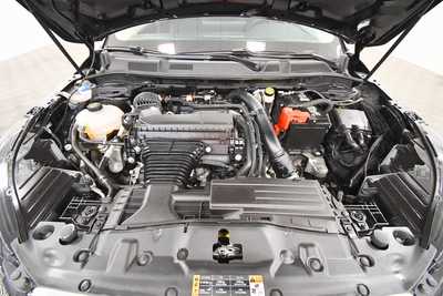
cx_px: 222
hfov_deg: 100.4
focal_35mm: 15
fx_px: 185
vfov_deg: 77.4
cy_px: 148
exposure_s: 1/100
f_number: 4.5
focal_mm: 10
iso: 3200
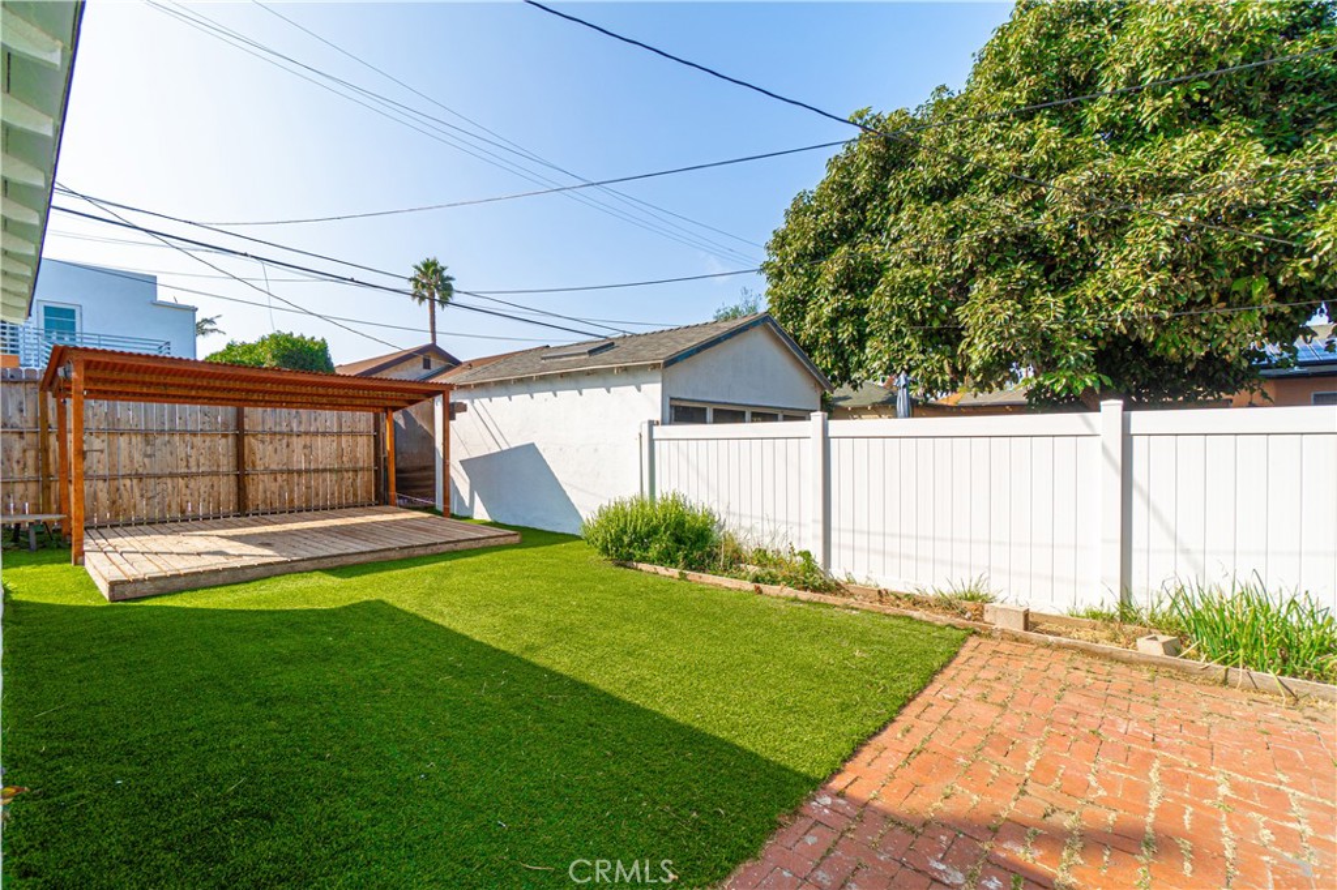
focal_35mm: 15
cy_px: 445
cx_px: 668
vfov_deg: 77.3
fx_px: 557
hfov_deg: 100.4
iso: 100
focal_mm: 10
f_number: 7.1
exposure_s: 1/200
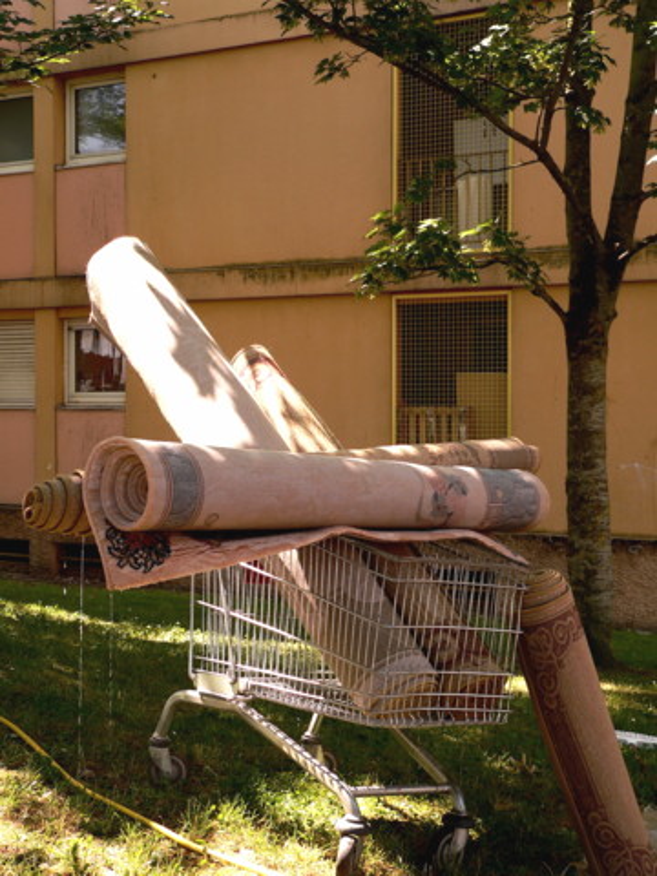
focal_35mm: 47
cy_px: 438
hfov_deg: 30.9
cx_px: 328
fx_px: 1189
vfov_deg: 40.4
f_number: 3.3
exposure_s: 1/125
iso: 80
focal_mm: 7.9
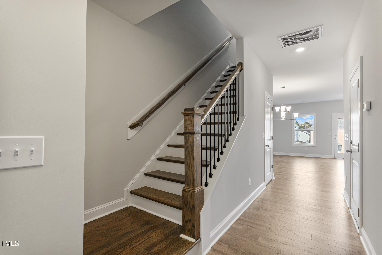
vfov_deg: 73.7
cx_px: 191
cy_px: 128
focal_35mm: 16
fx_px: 170
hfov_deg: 96.7
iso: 640
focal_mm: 16
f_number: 9
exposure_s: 1/4
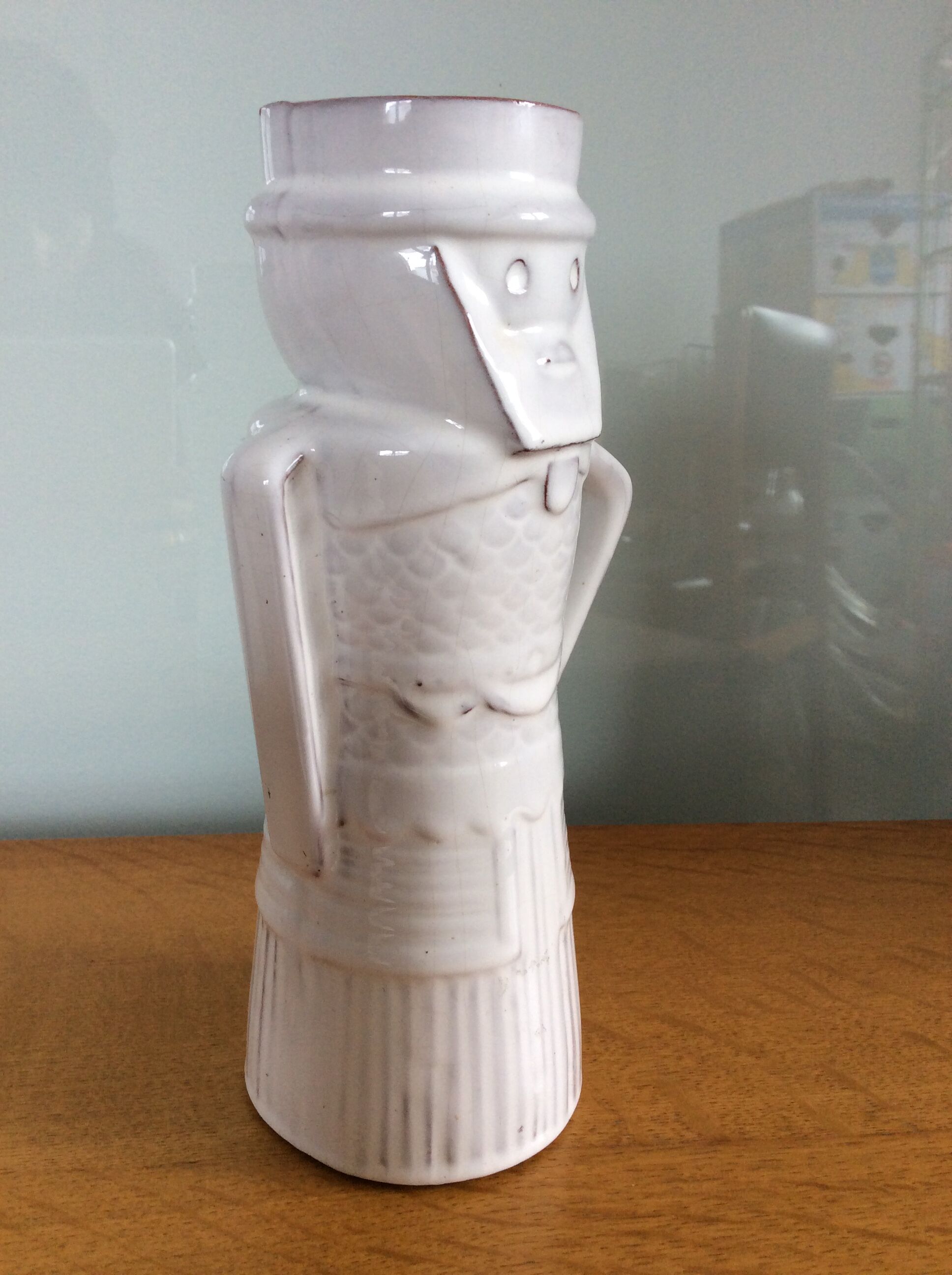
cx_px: 476
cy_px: 638
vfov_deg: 56.9
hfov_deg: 44.1
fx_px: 1177
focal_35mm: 32
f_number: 2.4
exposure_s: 1/25
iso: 50
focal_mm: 3.3
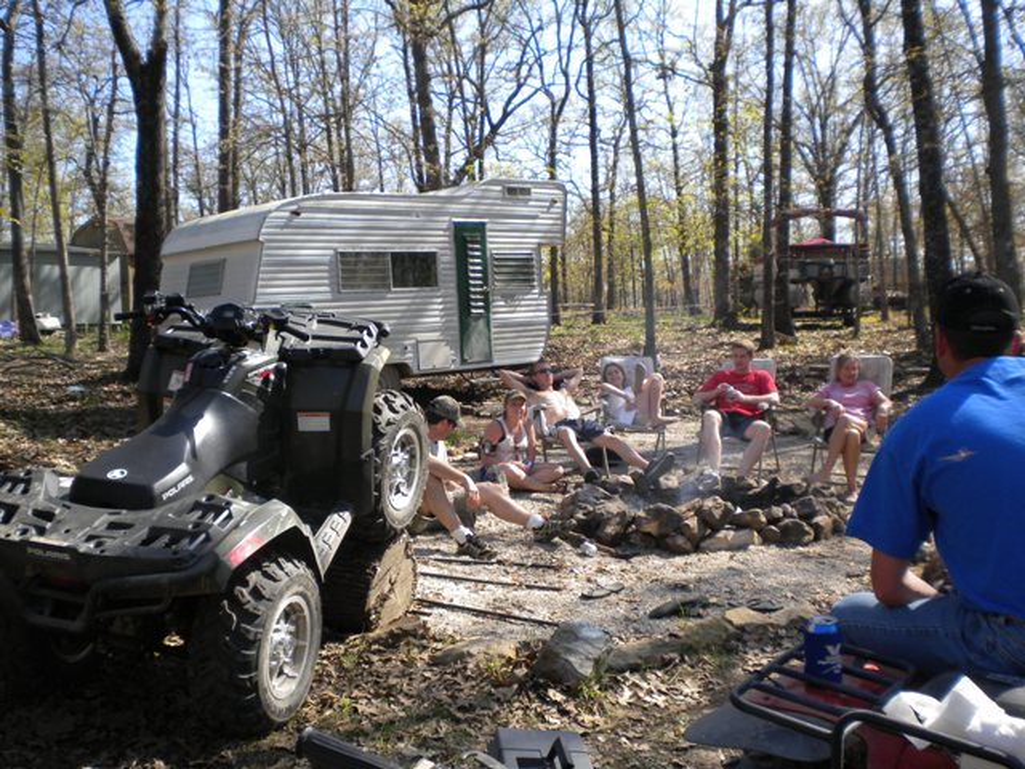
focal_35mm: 35
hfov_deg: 52.6
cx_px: 512
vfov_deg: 40.7
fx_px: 1036
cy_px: 384
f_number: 4.6
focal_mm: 6.3
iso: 80
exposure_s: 1/244
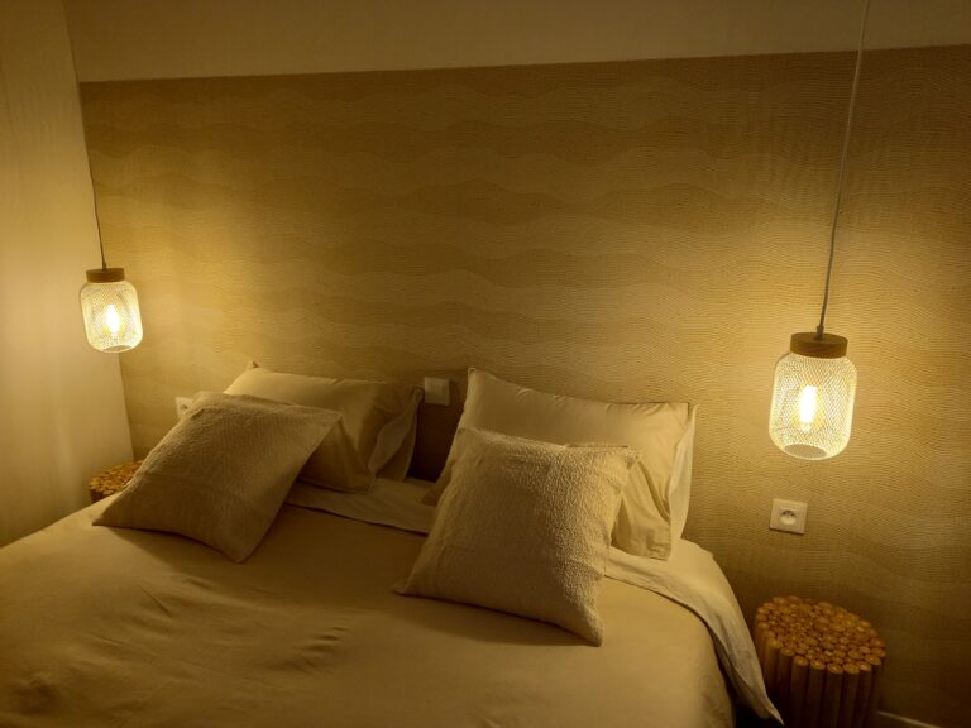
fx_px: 701
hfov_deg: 69.4
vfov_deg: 54.9
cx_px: 486
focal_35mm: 25
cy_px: 364
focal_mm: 4.6
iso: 200
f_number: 2
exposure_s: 1/50
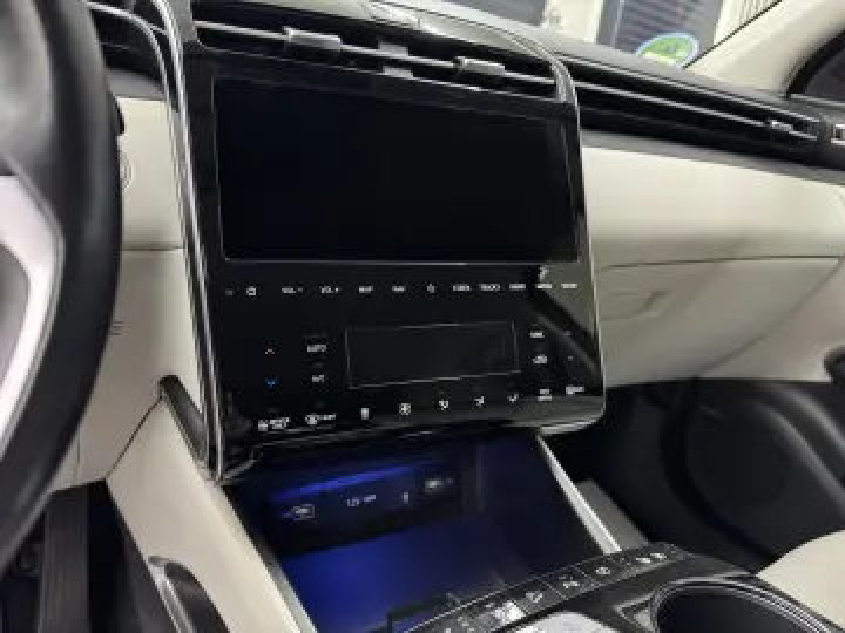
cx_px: 422
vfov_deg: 56.8
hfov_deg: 71.6
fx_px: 586
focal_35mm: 24
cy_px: 316
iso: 1000
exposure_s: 1/33
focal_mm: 6.76
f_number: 1.78
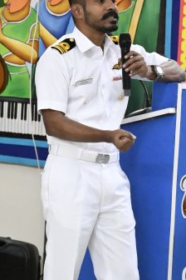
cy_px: 136
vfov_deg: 11.3
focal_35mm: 182
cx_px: 110
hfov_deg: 7.5
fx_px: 1410
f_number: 4.8
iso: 18000
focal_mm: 68
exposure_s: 1/500
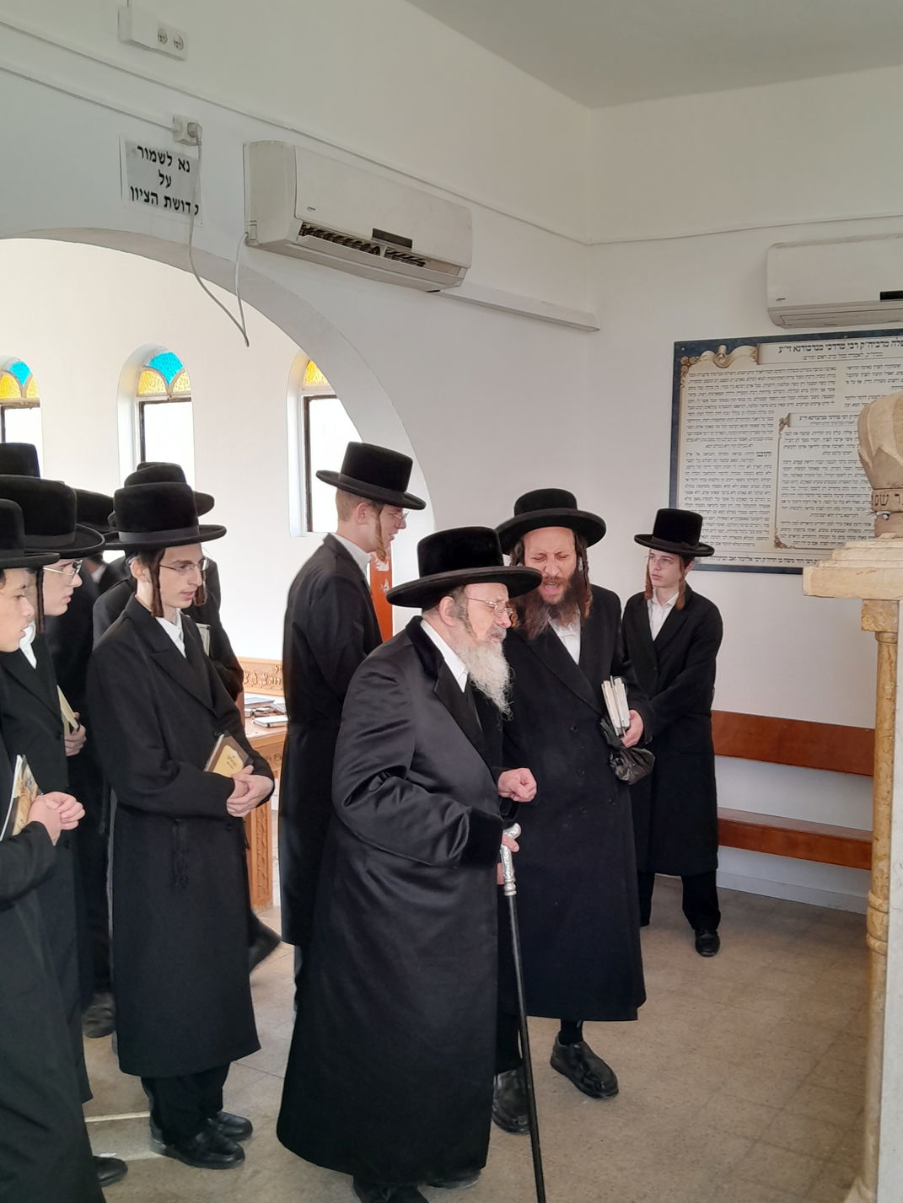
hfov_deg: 41.5
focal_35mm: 34
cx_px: 556
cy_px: 662
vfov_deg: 53.9
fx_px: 1182
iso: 80
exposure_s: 1/50
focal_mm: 3.98
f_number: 1.8
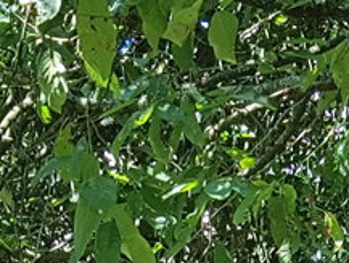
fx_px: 1937
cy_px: 771
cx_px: 370
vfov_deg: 7.0
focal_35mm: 192
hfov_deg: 10.2
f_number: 1.7
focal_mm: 4.2
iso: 50
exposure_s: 1/302
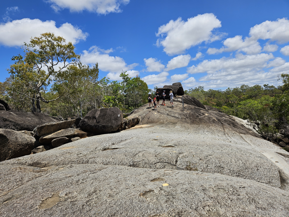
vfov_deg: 58.9
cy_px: 108
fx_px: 192
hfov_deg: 73.9
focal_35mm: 23
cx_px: 144
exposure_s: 1/3381
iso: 25
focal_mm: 5.4
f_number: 1.8
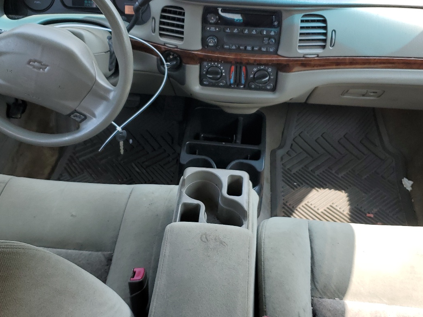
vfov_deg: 36.0
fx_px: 489
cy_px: 157
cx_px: 204
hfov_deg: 46.8
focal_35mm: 40
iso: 50
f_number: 1.5
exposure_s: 1/312
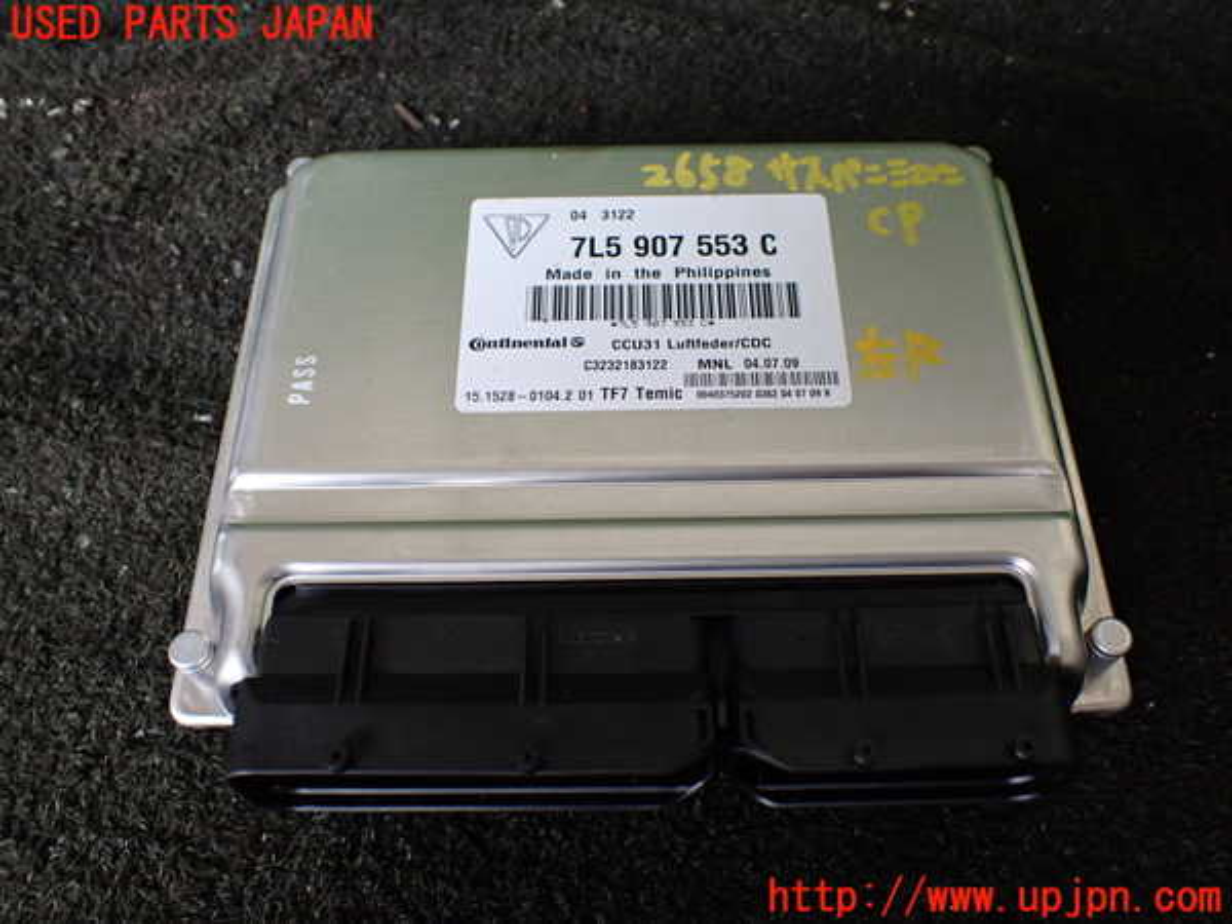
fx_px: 1068
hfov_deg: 60.0
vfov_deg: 46.8
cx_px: 616
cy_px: 462
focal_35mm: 30
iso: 320
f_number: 2.3
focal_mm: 5.4
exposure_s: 1/125
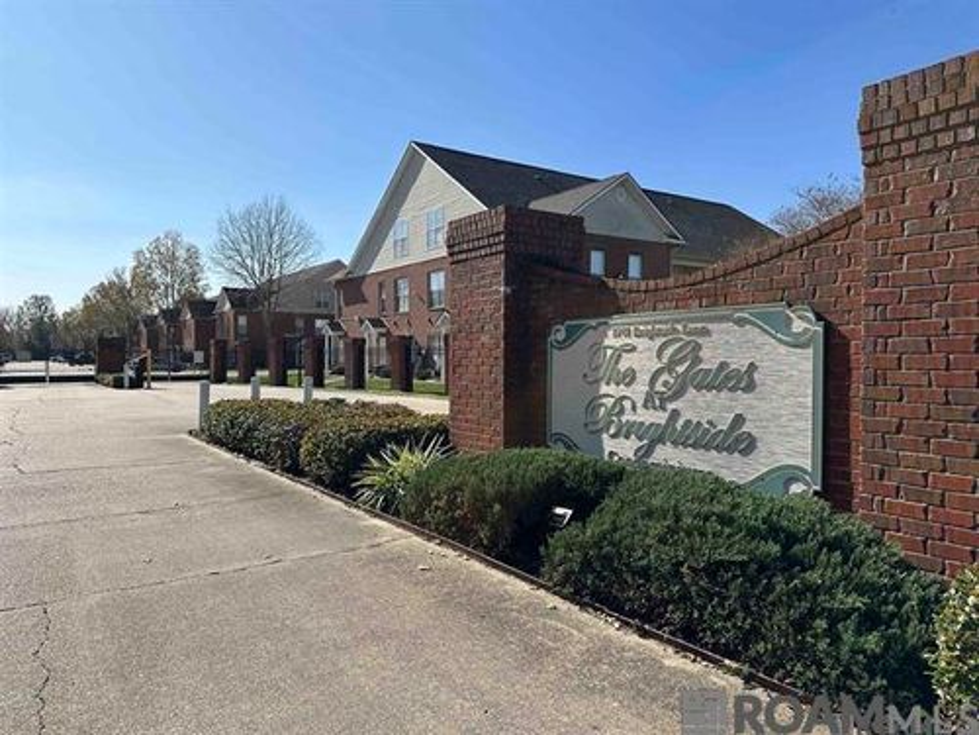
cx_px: 490
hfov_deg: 71.6
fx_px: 679
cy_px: 368
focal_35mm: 24
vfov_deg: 56.8
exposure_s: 1/5263
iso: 80
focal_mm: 6.86
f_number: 1.78
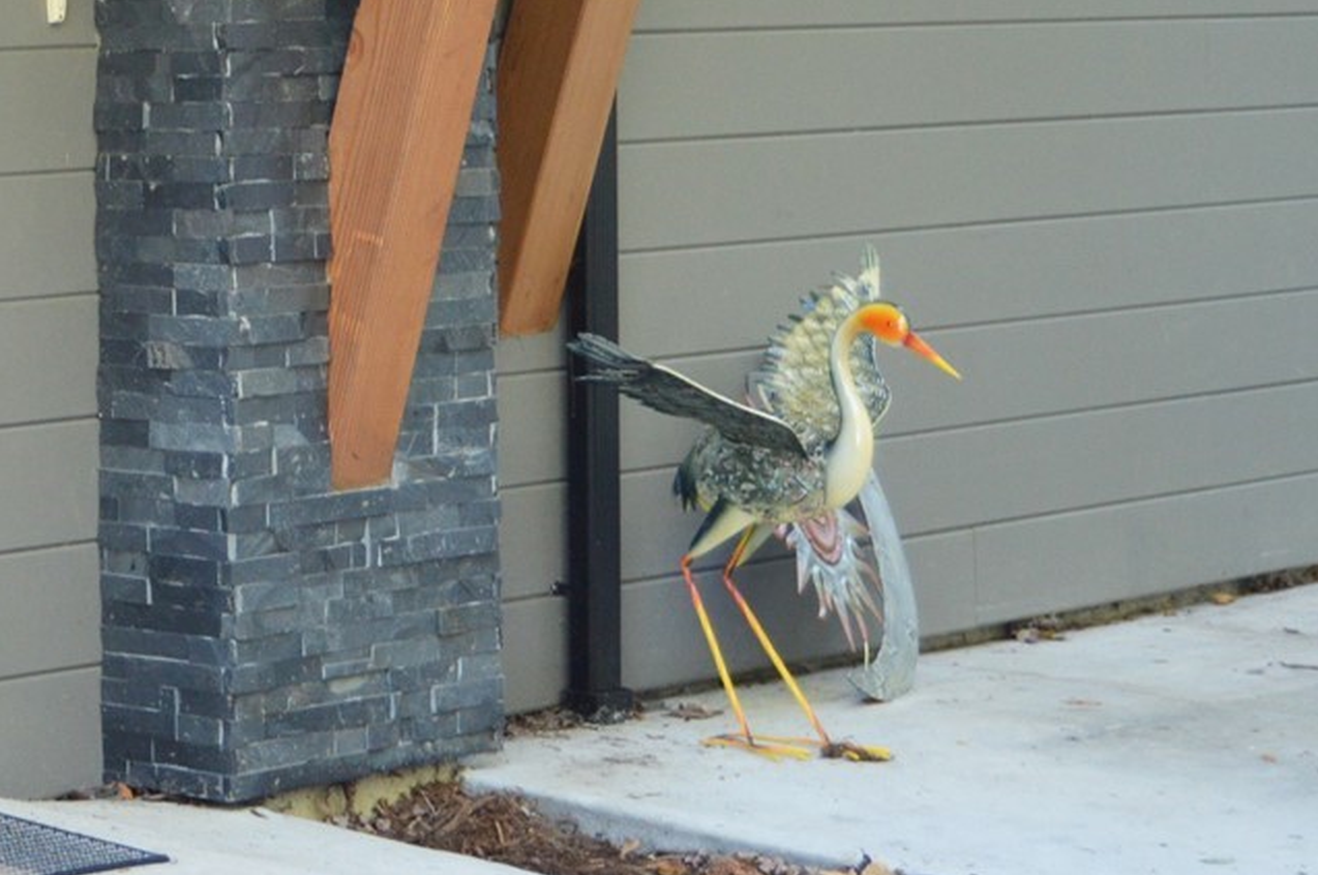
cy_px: -102
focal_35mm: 120
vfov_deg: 11.2
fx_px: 4388
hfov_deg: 16.2
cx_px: -365
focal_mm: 30
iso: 640
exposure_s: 1/60
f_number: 4.2
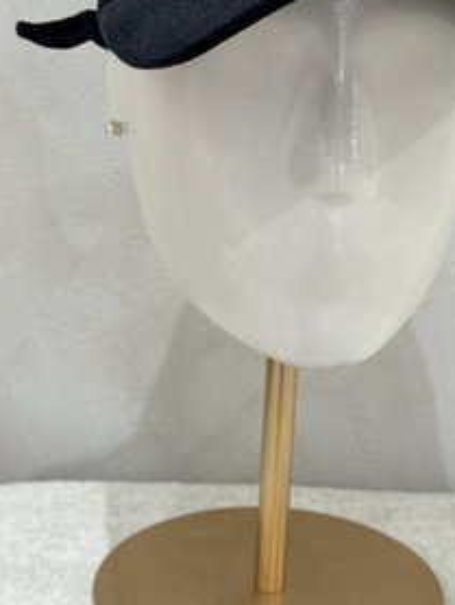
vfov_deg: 21.1
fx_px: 1610
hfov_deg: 16.0
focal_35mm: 92
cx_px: 311
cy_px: 145
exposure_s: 1/50
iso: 160
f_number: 1.78
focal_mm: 6.76
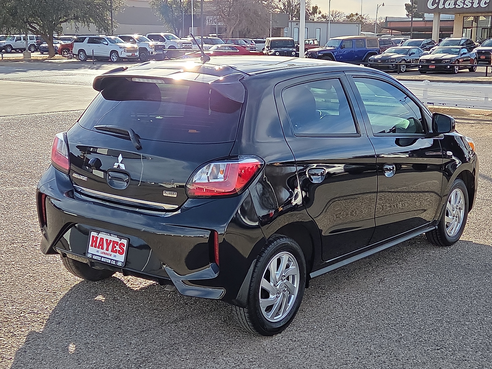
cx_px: 246
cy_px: 184
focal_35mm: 53
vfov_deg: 27.5
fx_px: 753
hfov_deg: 36.2
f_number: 1.8
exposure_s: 1/1667
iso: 25
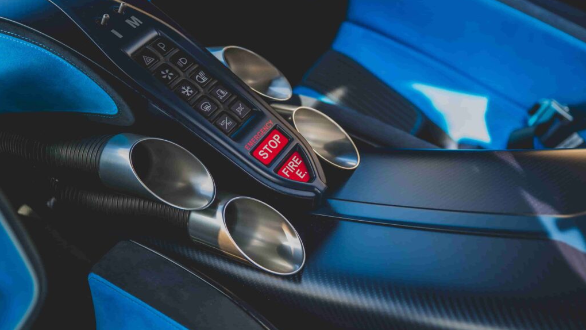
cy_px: 156
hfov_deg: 49.4
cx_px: 293
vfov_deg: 29.0
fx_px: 637
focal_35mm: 41
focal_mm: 39
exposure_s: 1/40
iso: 200
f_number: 2.8
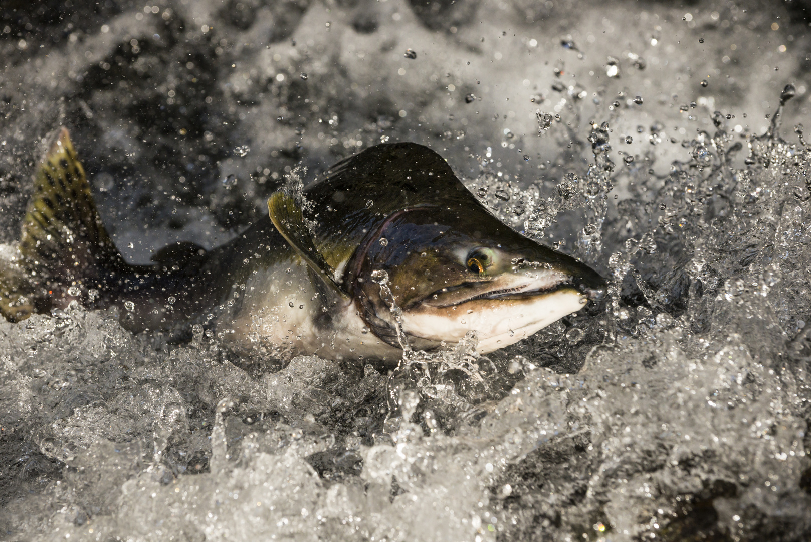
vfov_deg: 9.8
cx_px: 406
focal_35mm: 140
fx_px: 3155
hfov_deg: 14.6
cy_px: 271
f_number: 10
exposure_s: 1/4000
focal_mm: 140
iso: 2000
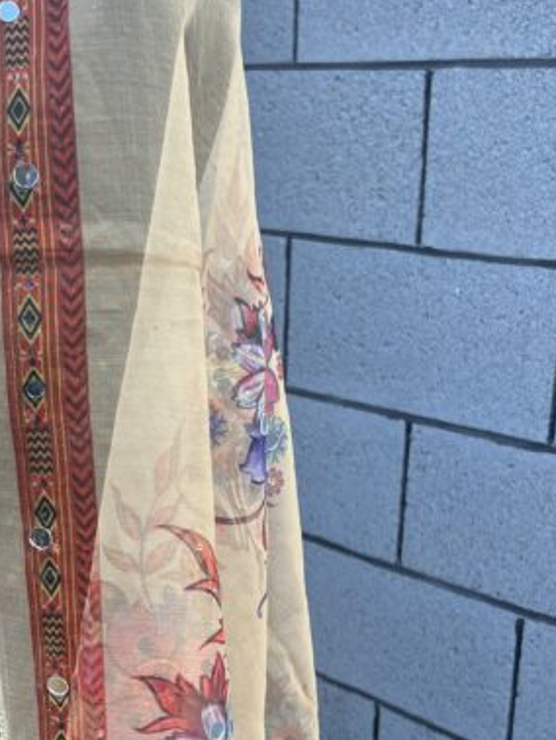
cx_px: 194
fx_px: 1177
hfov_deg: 26.5
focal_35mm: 55
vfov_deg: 34.4
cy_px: 525
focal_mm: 5.7
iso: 50
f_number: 1.5
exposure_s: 1/346
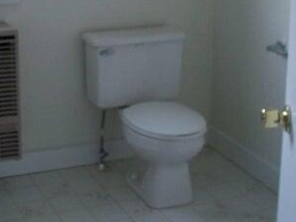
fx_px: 650
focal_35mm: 76
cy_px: -3
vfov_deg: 18.8
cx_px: 50
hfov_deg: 25.1
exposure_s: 1/60
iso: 400
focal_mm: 7.54
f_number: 2.8
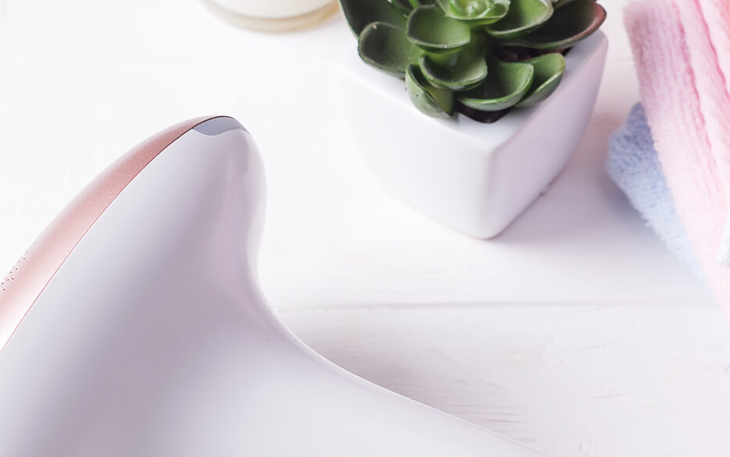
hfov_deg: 14.9
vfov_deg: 9.3
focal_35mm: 140
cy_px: 435
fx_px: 2786
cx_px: 494
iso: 100
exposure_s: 1/80
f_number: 8
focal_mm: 50
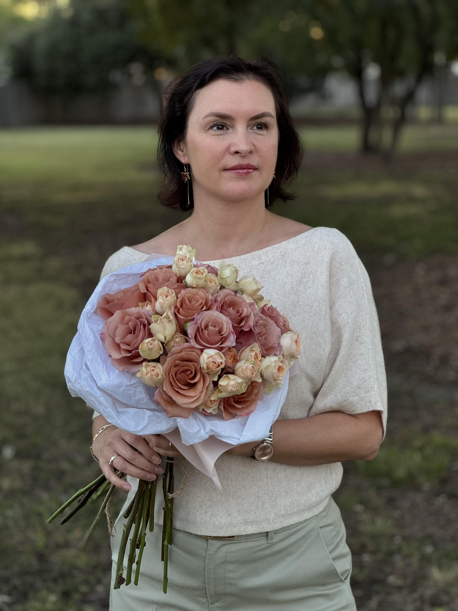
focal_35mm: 77
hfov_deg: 19.1
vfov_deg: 25.3
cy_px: 306
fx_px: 1358
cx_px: 229
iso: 160
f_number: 2.8
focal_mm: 9
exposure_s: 1/99
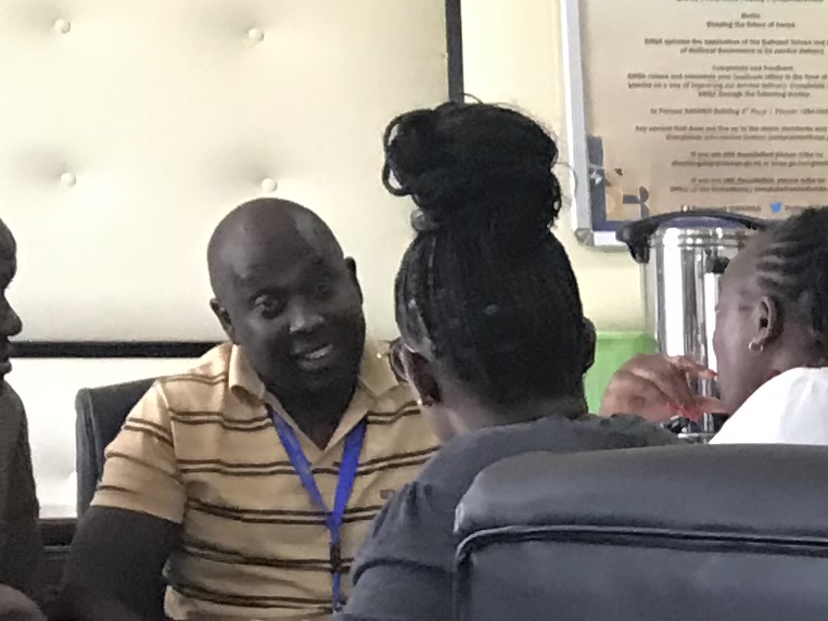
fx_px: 3540
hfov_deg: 12.2
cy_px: 760
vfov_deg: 9.9
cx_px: 1519
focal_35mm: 148
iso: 64
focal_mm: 3.99
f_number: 1.8
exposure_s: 1/17
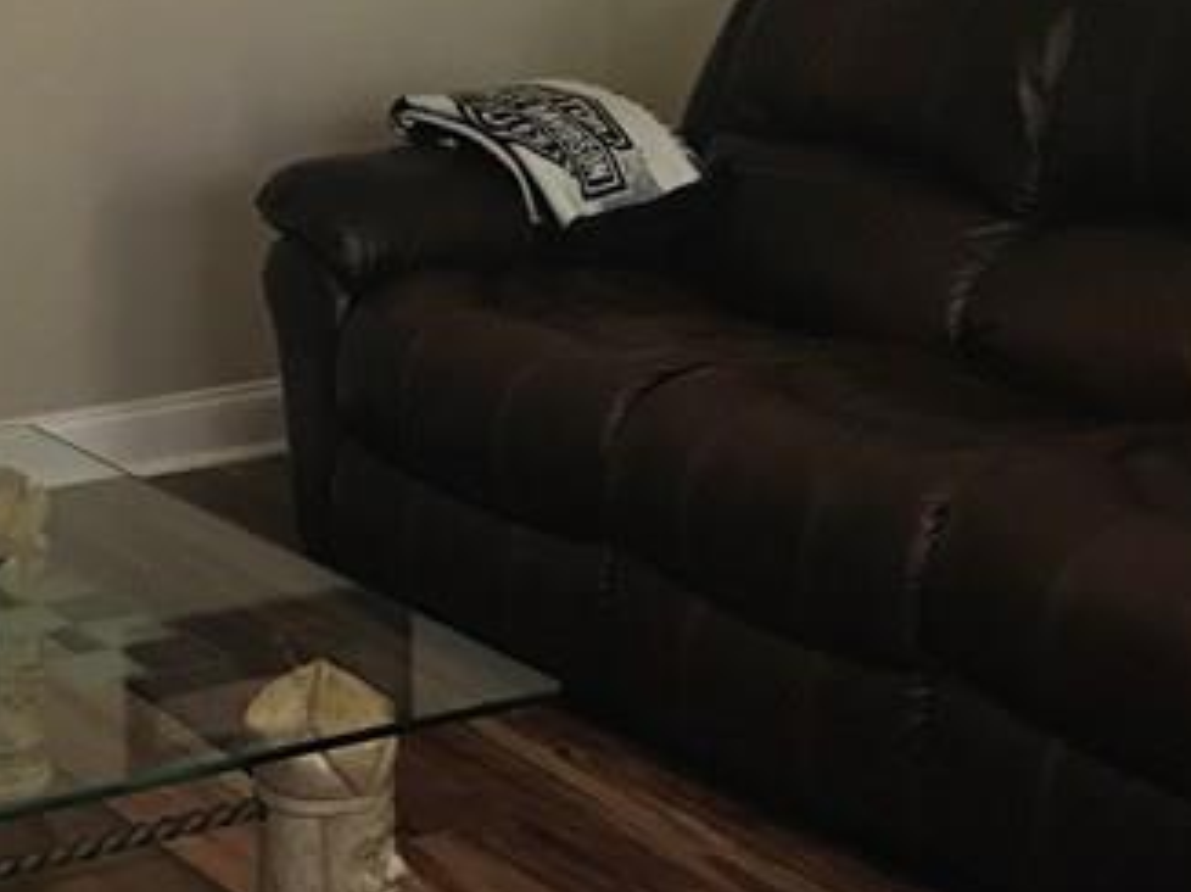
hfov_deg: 21.2
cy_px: 154
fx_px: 3026
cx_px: -102
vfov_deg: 16.6
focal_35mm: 88
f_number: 1.8
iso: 80
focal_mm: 3.99
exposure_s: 1/15
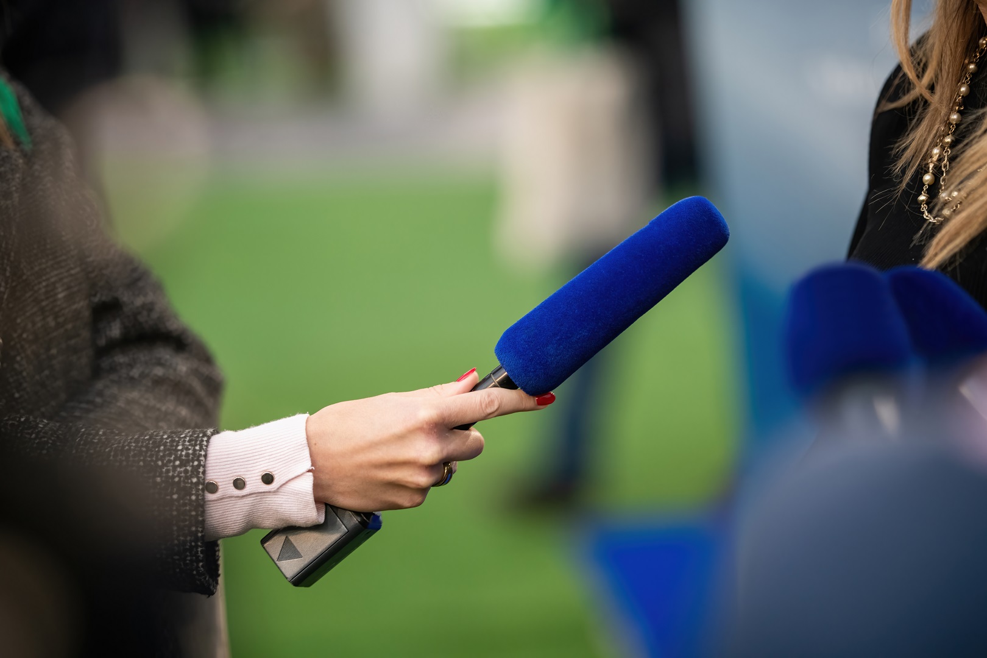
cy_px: 329
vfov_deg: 10.2
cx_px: 494
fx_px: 3701
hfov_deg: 15.2
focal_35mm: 135
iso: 1600
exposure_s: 1/200
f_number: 2
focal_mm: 135
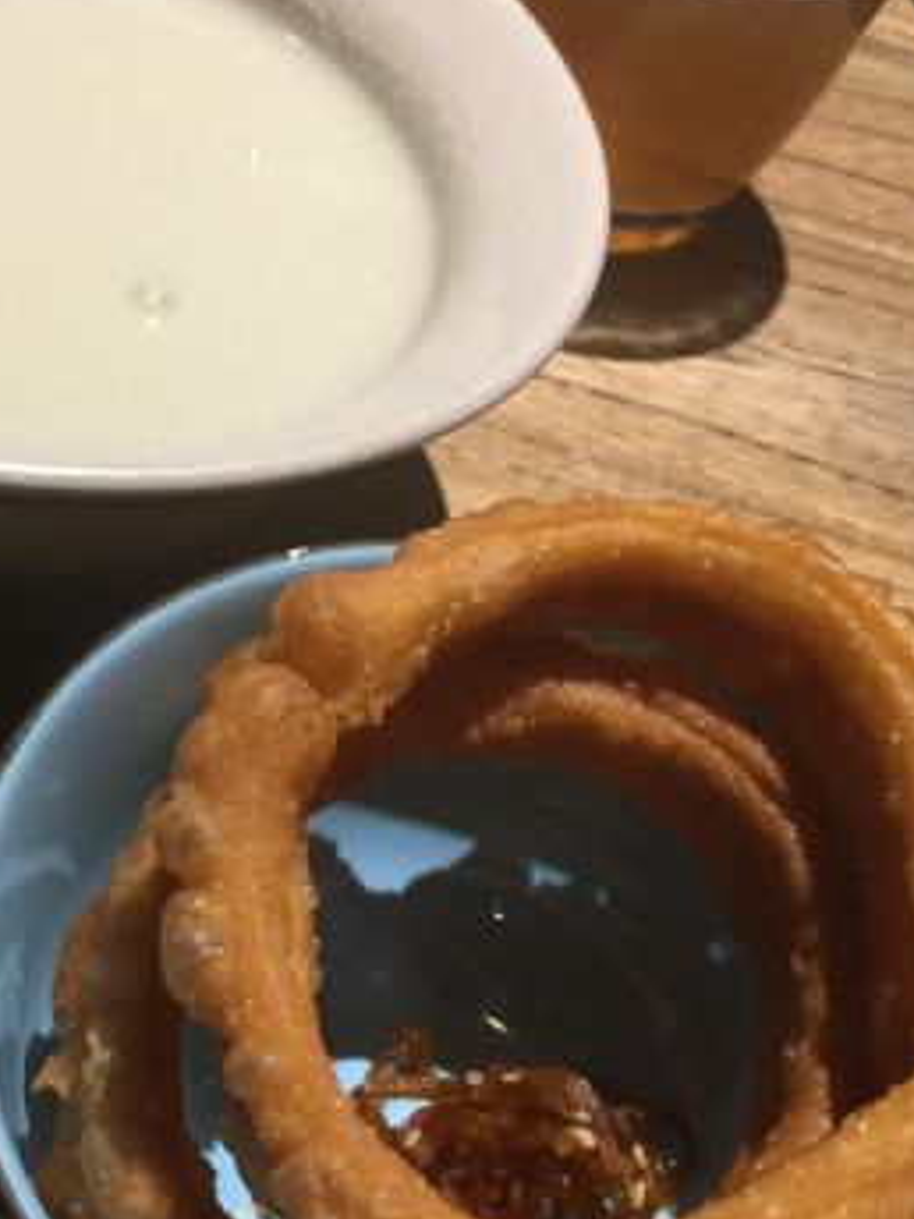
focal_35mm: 59
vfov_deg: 32.6
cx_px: 303
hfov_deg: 24.7
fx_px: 2077
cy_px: 737
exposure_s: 1/33
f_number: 2.2
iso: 64
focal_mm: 4.15
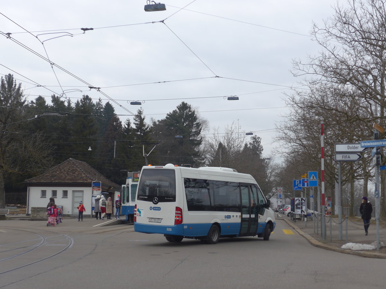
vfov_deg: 24.8
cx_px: 193
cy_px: 144
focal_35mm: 59
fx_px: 658
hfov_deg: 32.7
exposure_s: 1/250
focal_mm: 12
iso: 100
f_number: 3.5
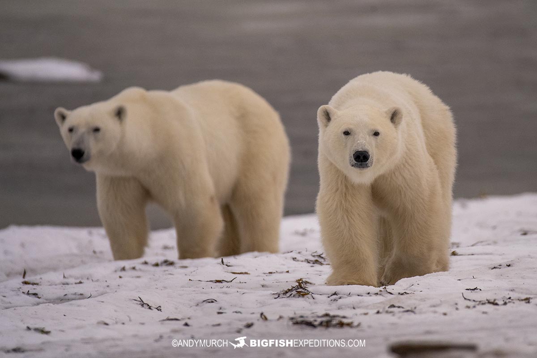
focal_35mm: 600
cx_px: 268
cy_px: 179
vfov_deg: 2.3
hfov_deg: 3.4
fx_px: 8949
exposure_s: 1/3200
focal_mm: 600
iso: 1600
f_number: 6.3
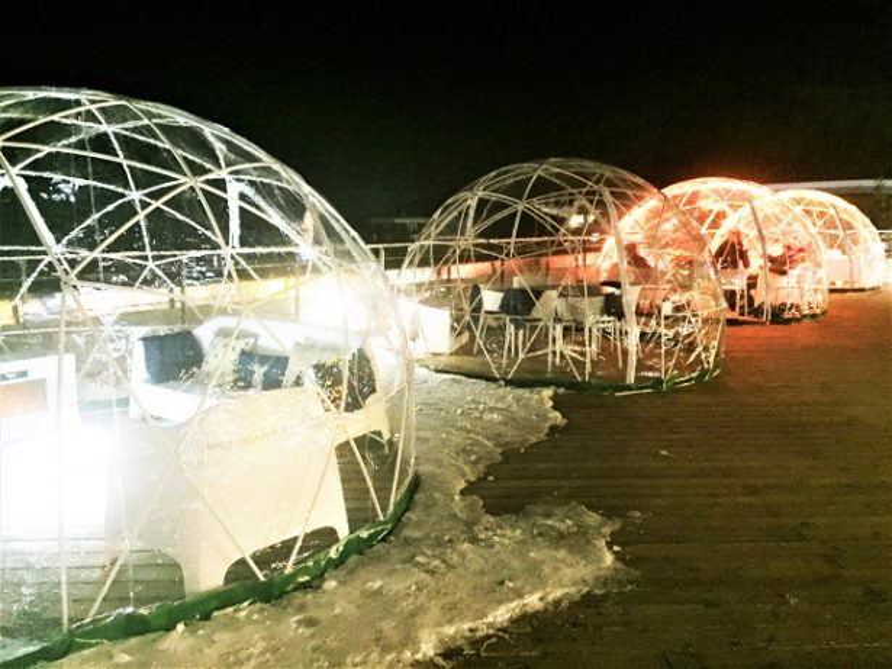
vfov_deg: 48.2
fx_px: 747
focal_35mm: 29
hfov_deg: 61.7
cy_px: 334
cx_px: 446
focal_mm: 4.15
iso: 400
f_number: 2.2
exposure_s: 1/17
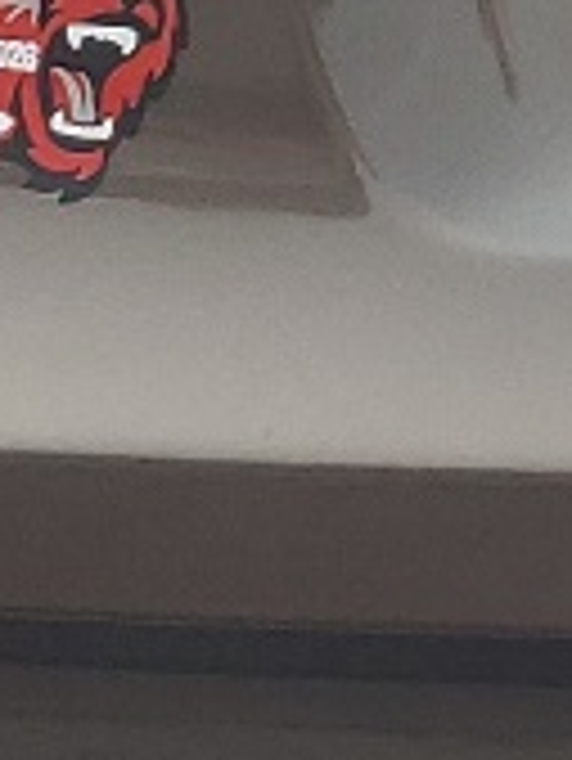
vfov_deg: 7.9
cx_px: 1392
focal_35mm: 246
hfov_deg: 5.8
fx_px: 5413
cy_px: -252
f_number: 1.5
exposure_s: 1/2000
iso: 50
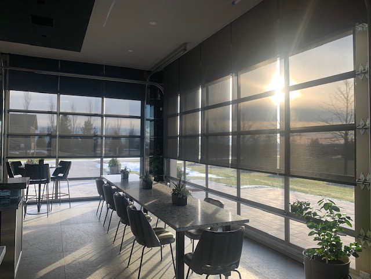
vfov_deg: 53.1
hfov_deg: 67.3
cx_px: 186
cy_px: 140
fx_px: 279
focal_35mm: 26
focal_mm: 4.25
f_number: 1.8
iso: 25
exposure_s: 1/122
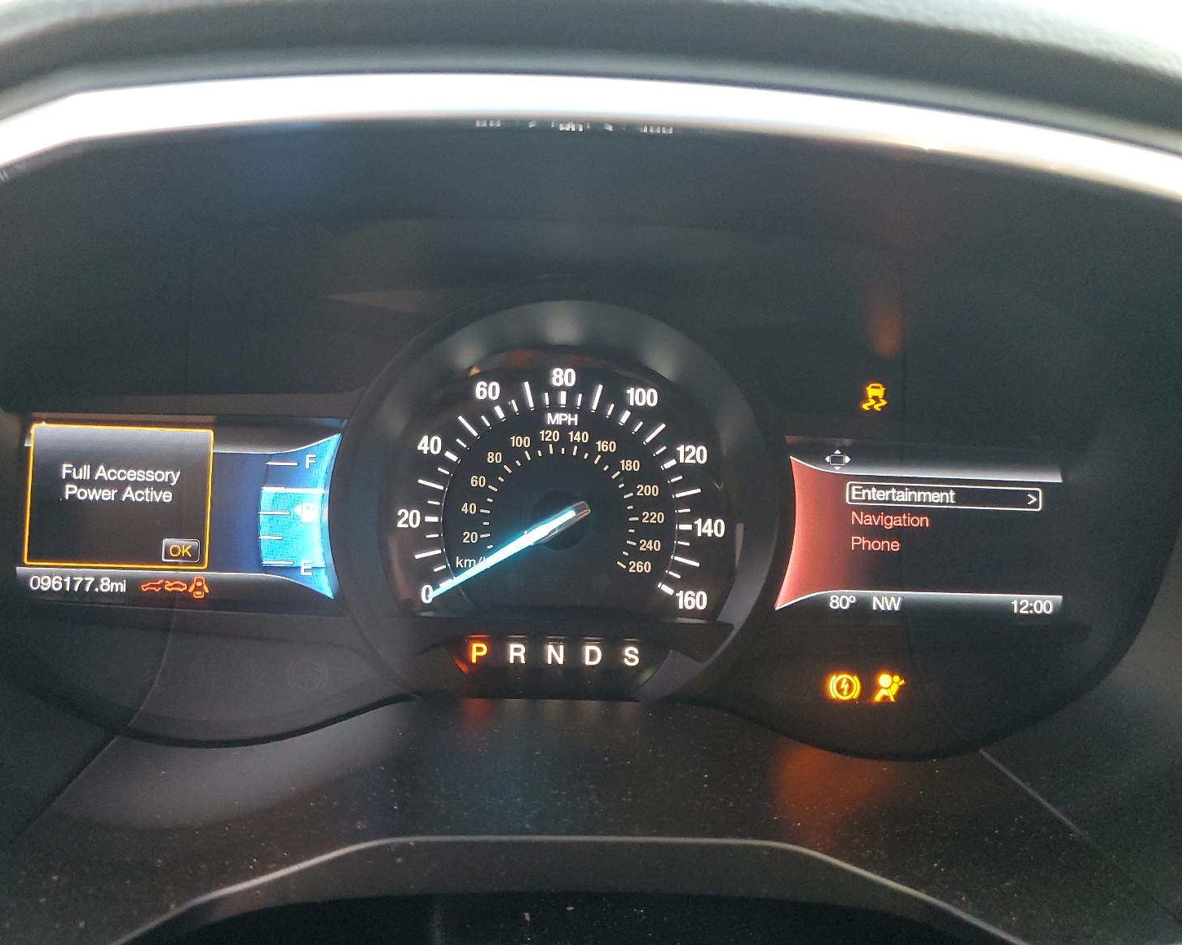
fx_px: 980
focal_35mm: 28
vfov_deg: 51.5
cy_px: 467
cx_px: 553
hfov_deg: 62.2
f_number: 1.5
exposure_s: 1/60.2
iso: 291
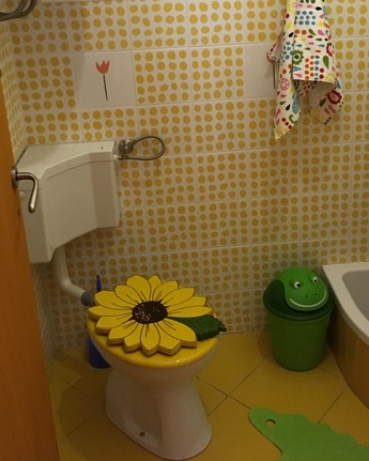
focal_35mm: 42
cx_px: 215
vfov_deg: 42.7
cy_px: 126
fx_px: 573
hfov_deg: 35.6
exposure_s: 1/17
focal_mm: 4.15
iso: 250
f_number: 2.2
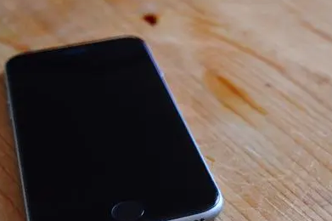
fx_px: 792
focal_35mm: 86
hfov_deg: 23.6
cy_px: 117
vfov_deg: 15.9
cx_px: 222
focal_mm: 34
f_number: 4.5
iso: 2200
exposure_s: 1/60
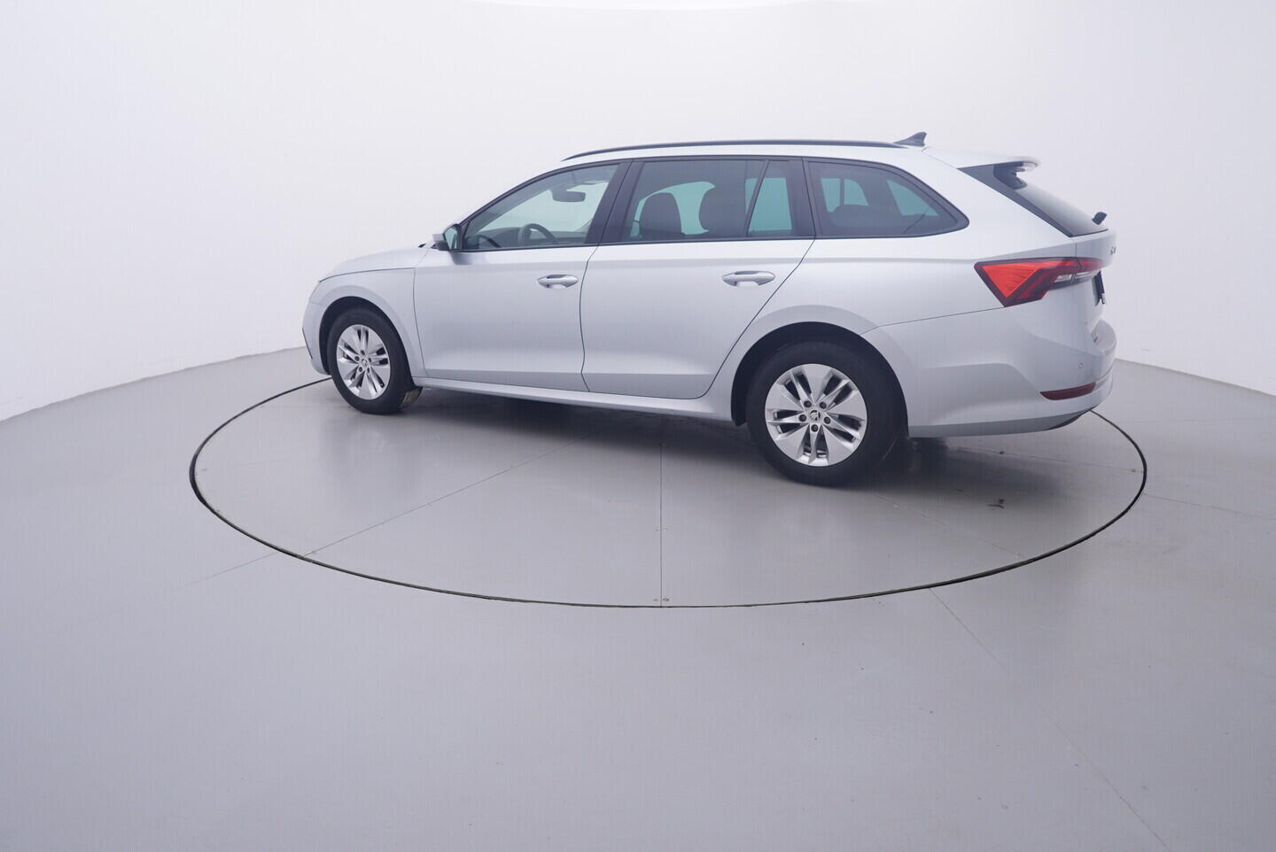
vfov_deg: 56.2
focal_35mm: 22
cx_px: 638
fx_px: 798
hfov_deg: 77.3
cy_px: 426
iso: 200
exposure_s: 1/80
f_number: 5
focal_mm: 15
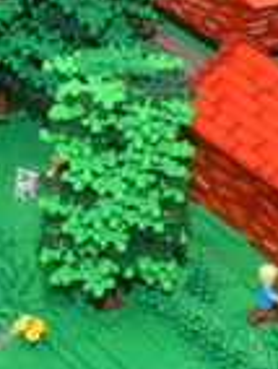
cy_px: 213
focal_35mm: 182
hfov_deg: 8.1
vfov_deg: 10.8
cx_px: 8
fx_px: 1943
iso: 3200
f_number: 4
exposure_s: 1/60
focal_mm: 18
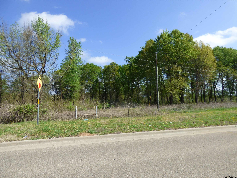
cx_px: 118
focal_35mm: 20
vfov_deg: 66.0
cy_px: 89
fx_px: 137
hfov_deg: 81.7
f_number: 2.8
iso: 100
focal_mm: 3.58
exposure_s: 1/1300
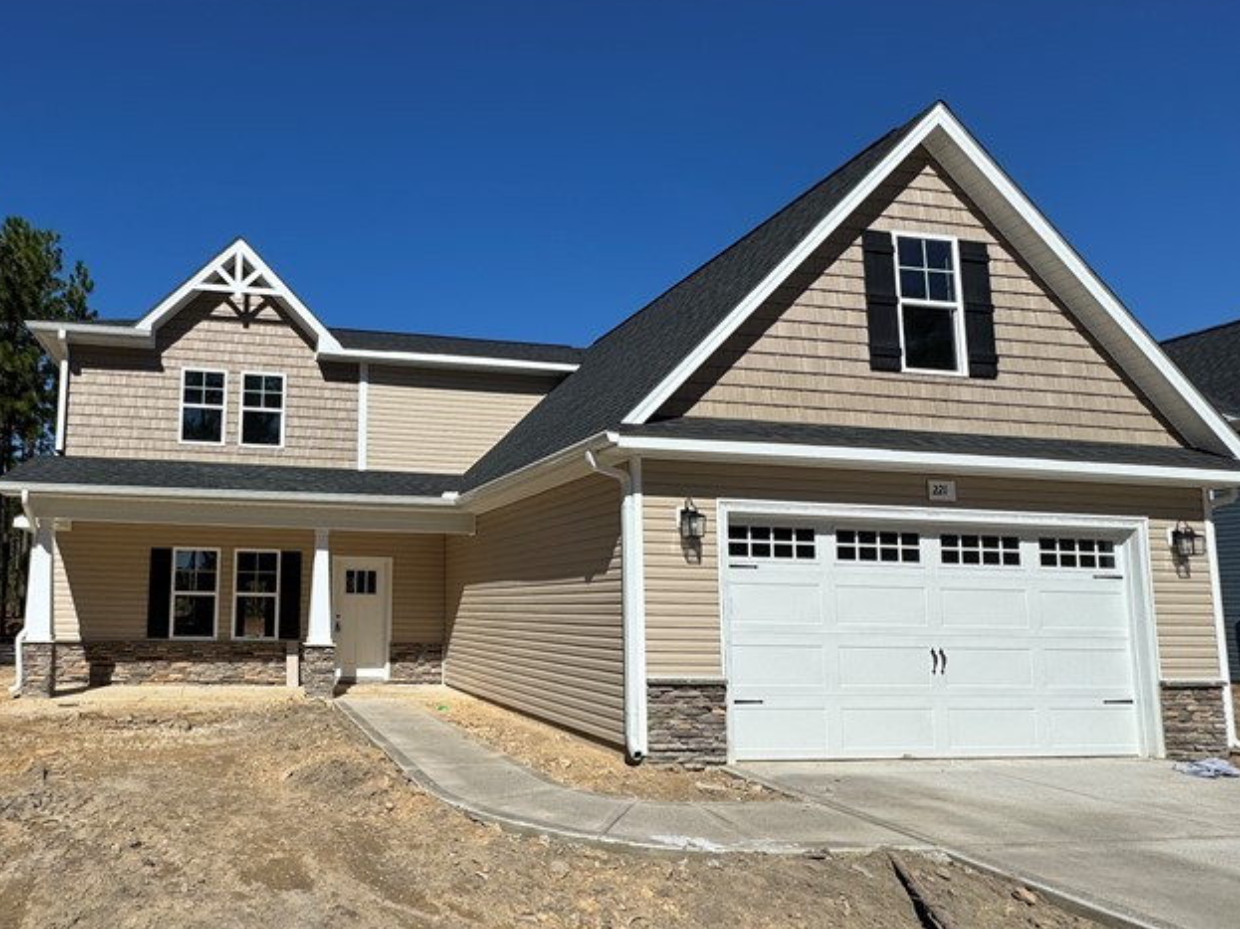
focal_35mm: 23
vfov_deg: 58.7
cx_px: 360
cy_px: 515
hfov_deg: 70.5
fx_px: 824
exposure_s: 1/3906
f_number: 2.2
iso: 40
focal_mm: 2.22
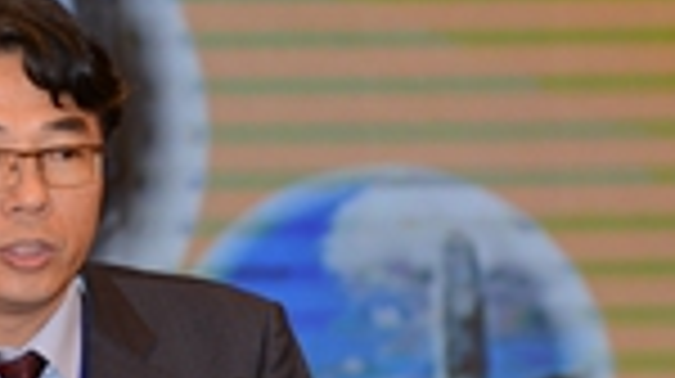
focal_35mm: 437
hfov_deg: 4.9
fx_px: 7813
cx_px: 50
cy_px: 529
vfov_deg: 2.8
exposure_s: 1/200
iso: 640
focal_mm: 125
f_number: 4
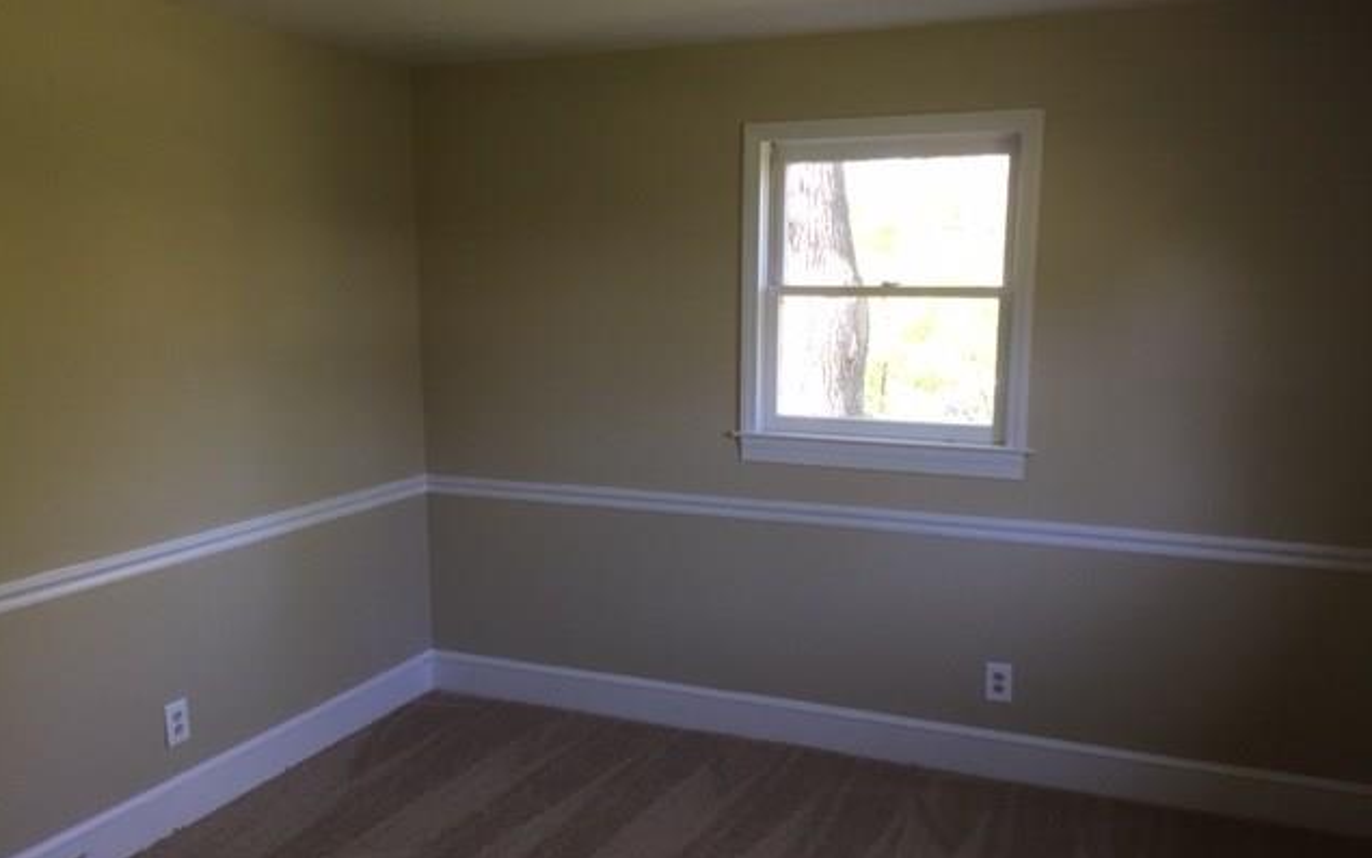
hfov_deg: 61.2
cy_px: 482
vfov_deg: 40.5
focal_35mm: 31
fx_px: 1159
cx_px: 683
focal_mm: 4.15
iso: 40
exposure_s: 1/30
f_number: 2.2
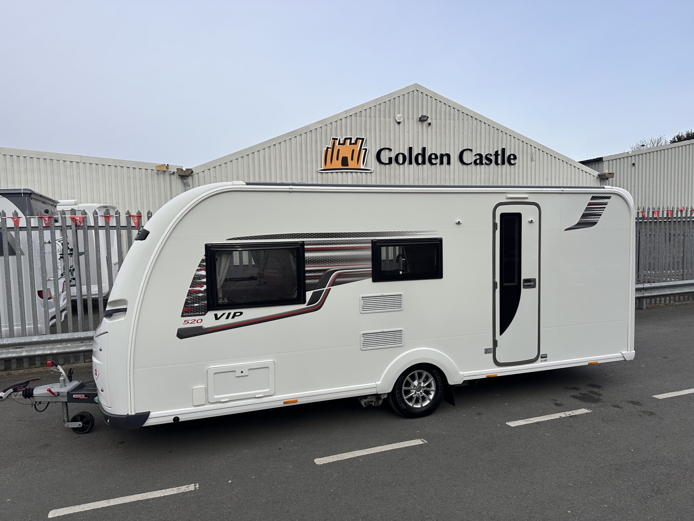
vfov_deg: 56.8
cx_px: 347
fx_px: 481
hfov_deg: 71.6
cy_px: 260
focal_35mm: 24
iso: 80
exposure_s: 1/3247
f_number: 1.78
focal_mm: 6.86
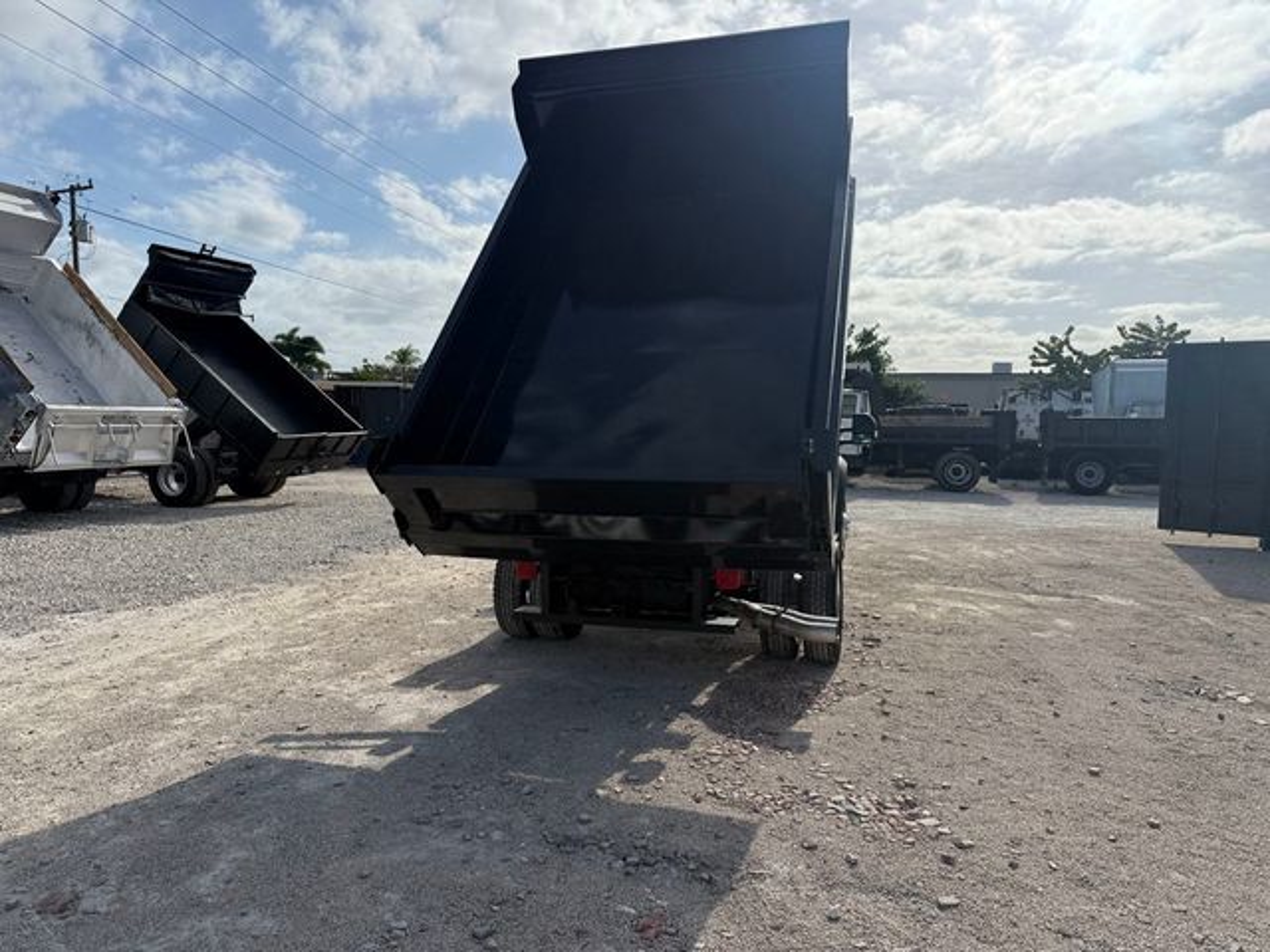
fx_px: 881
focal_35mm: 24
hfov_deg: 71.6
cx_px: 635
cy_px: 476
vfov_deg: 56.8
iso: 100
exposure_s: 1/14286
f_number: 1.78
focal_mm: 6.76
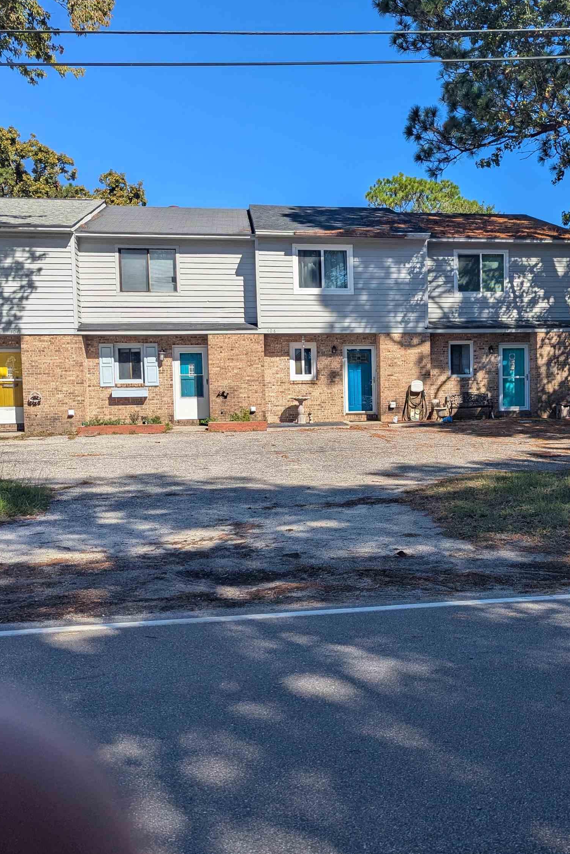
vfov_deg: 55.8
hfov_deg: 38.4
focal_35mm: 34
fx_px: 807
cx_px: 383
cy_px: 427
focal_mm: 6.81
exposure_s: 1/1855
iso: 44
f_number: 1.85
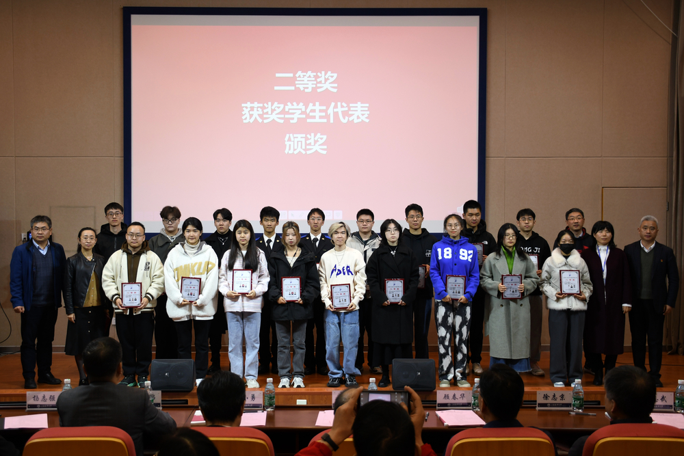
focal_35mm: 36
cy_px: 228
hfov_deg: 53.1
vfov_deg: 36.9
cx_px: 342
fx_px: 684
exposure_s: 1/40
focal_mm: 24
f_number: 3.8
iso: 280
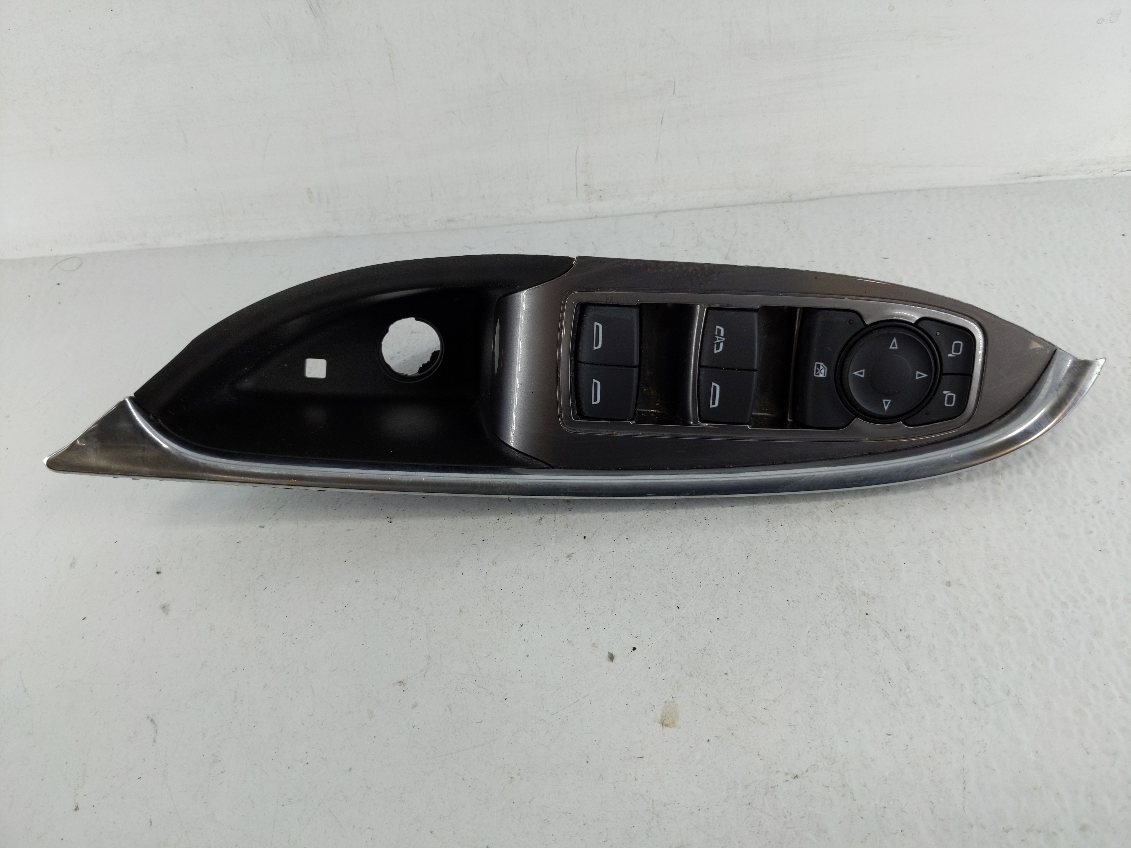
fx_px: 817
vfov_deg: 54.9
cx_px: 566
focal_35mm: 25
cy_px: 424
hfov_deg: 69.4
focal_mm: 4.38
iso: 61
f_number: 1.73
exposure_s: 1/121
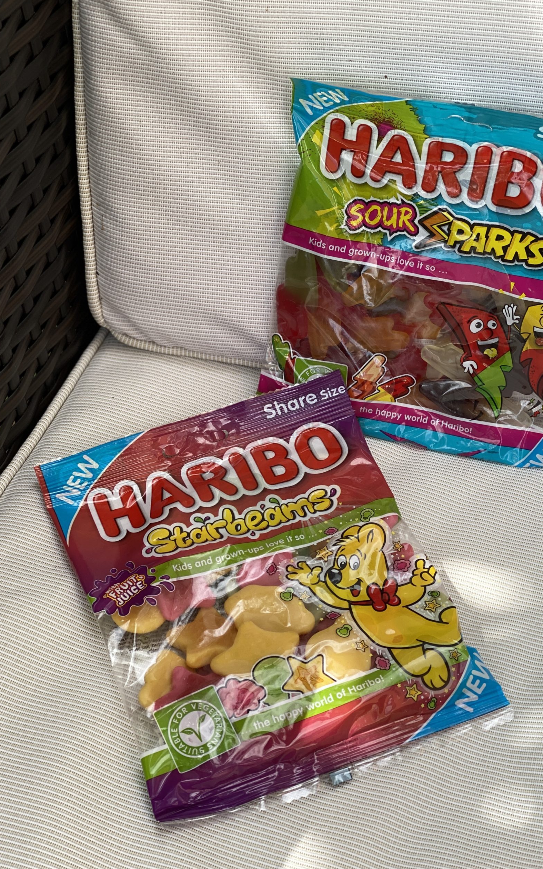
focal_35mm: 56
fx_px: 1326
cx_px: 321
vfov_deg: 36.3
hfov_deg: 23.1
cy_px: 434
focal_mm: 6
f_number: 2
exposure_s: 1/279
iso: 20
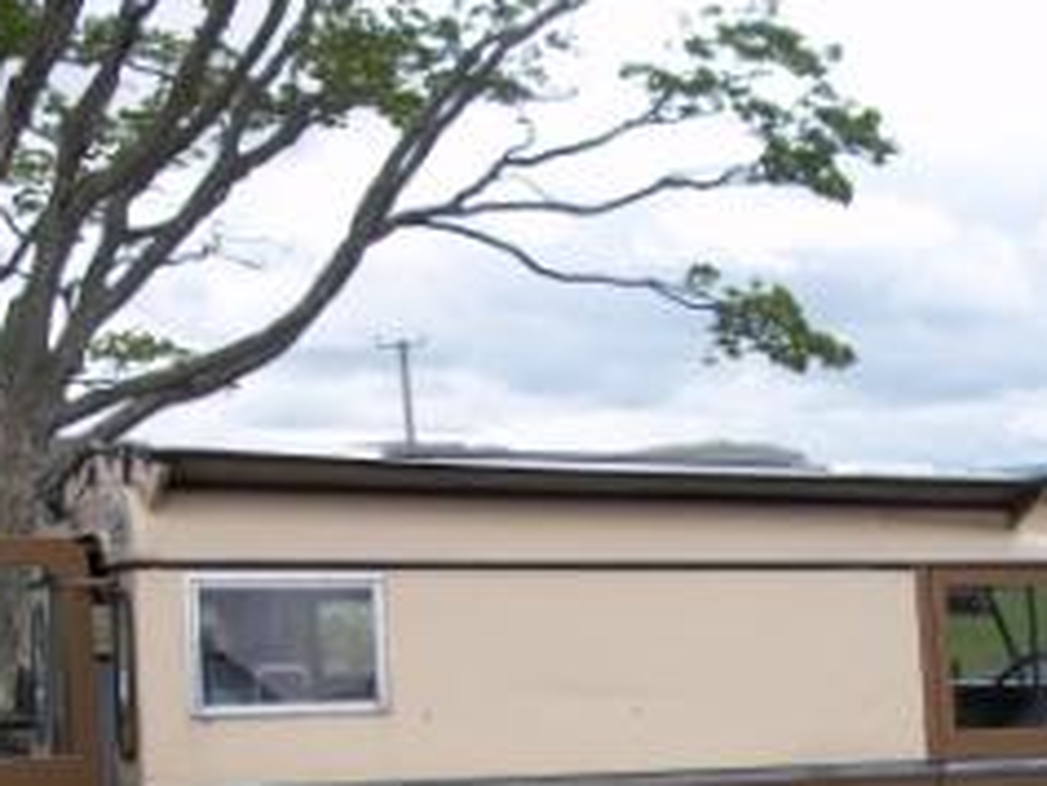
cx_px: 579
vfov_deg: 21.2
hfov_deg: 28.5
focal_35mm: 68
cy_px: 707
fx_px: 2058
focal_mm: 6.5
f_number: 3.1
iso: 80
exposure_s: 1/500
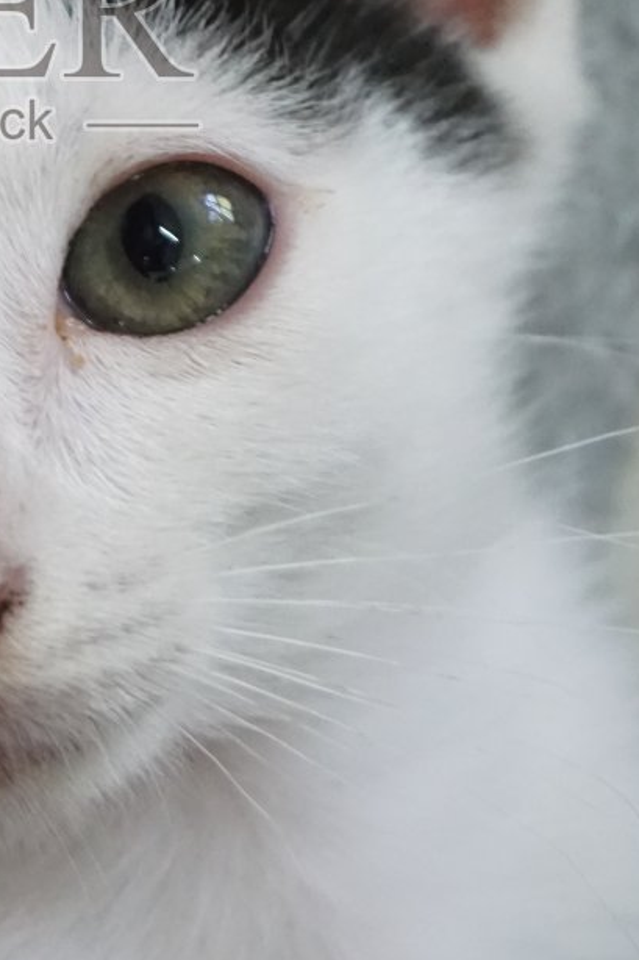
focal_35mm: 160
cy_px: 48
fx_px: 4270
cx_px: -60
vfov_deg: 12.7
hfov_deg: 8.5
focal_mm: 41
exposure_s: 1/60
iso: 3200
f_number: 5.6
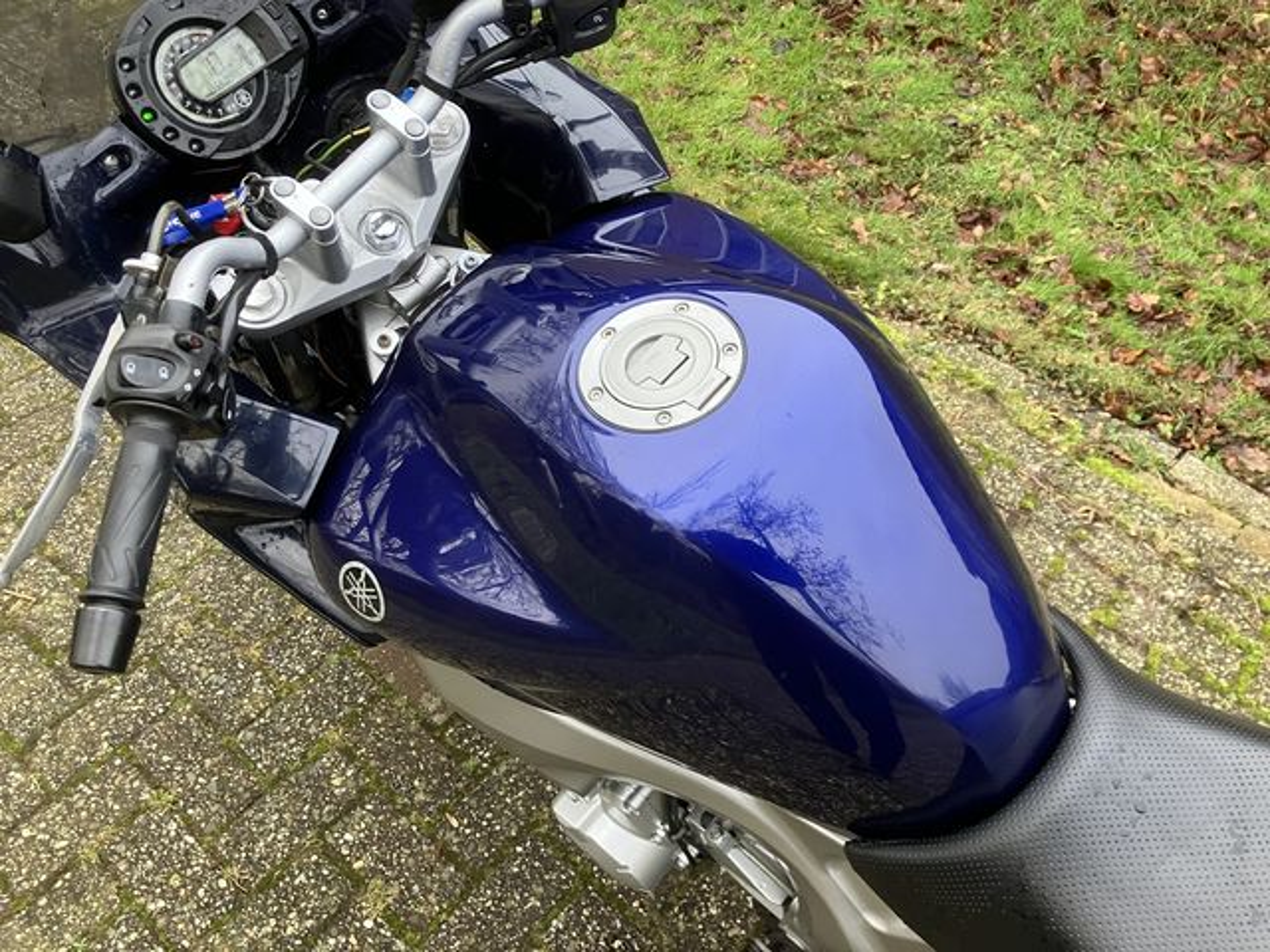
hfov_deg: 63.4
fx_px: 1027
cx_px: 635
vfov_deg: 49.7
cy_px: 476
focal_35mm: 28
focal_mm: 3.99
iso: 80
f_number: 1.8
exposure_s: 1/83
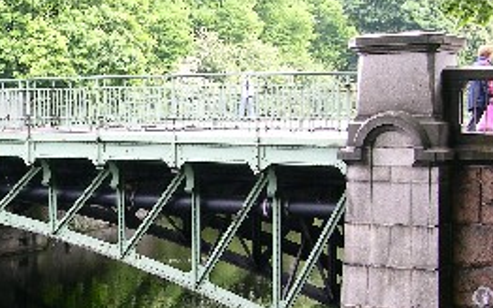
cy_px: 229
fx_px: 1116
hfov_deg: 23.7
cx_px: -12
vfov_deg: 15.7
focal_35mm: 83
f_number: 3.5
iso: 50
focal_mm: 8.9
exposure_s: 1/29.6
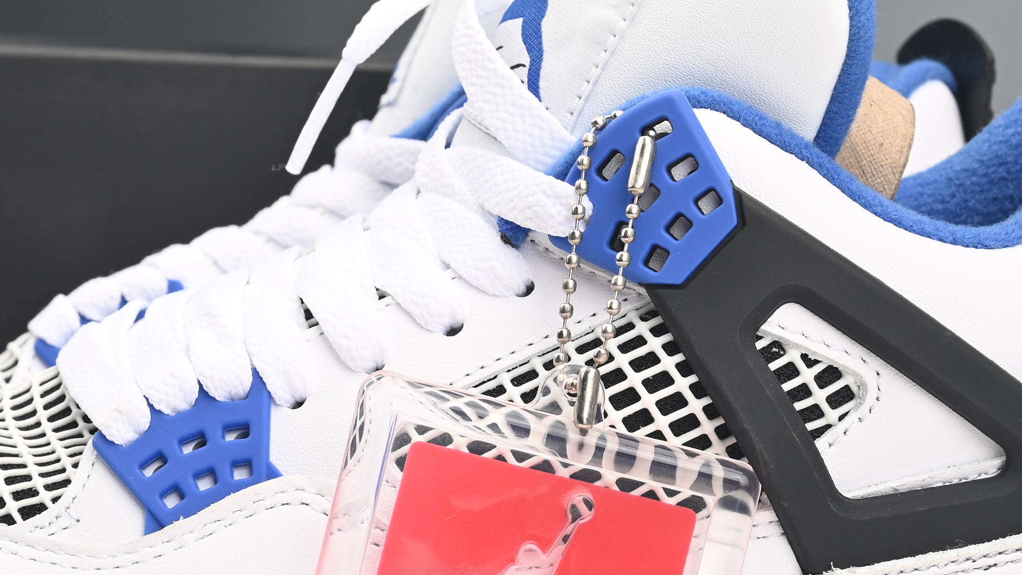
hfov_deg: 19.7
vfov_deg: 11.2
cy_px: 399
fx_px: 2927
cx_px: 348
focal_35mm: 108
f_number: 10
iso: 100
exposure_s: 1/200
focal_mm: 41
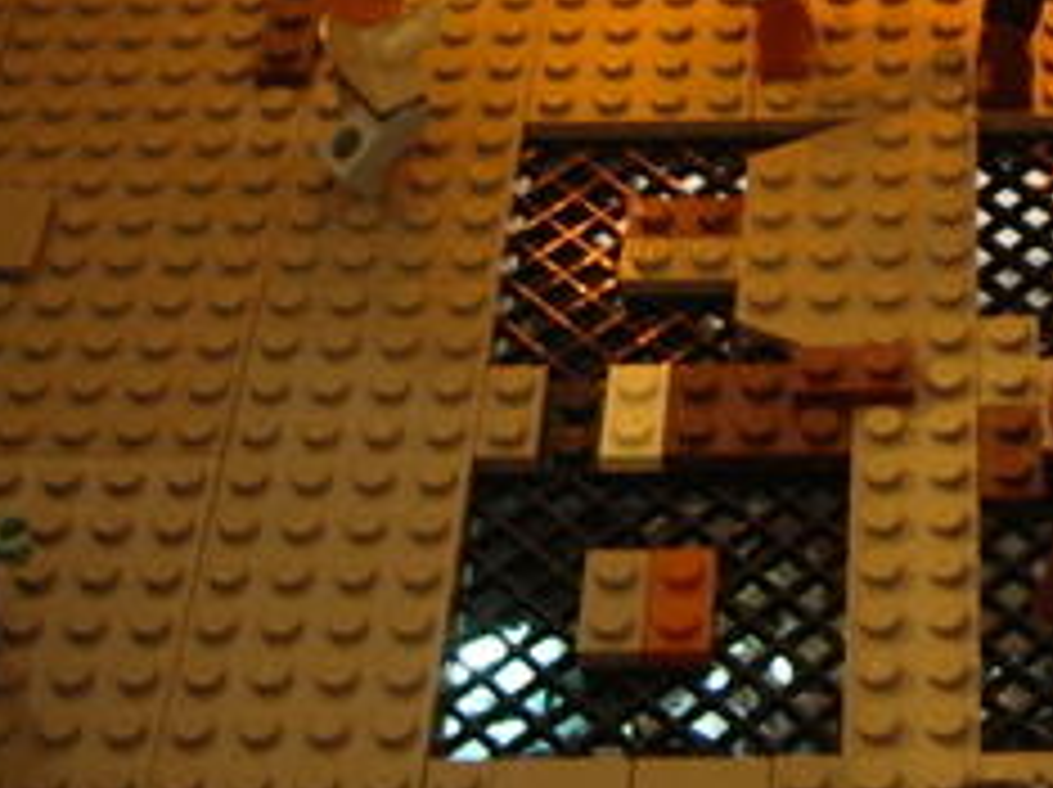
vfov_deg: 13.8
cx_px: 1053
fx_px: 3160
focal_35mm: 104
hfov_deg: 18.4
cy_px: -131
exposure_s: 1/4
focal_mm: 5.8
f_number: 2.6
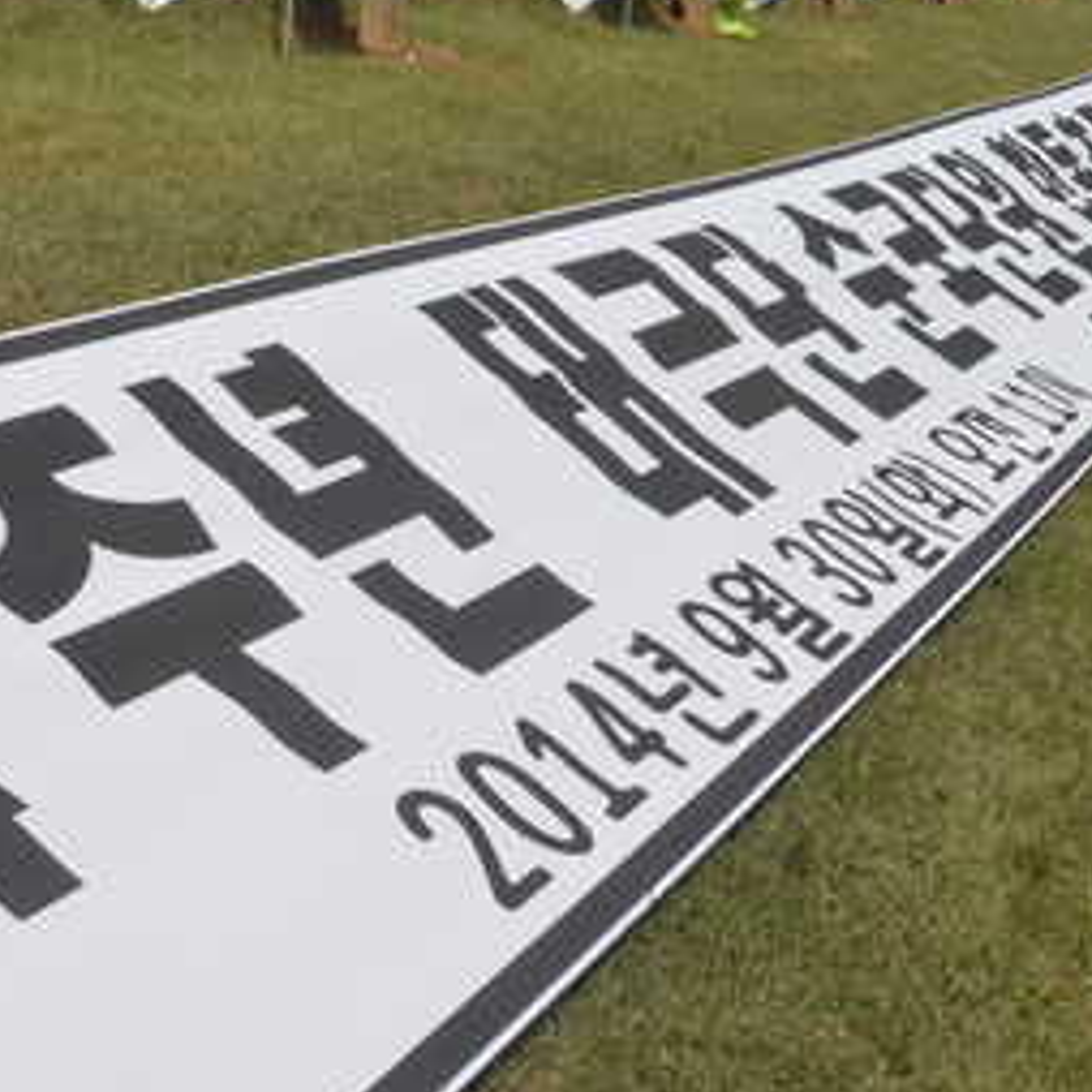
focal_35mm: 78
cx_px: 305
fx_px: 2784
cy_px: 583
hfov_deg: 22.0
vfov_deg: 22.2
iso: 800
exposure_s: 1/1000
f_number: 16
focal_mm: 26
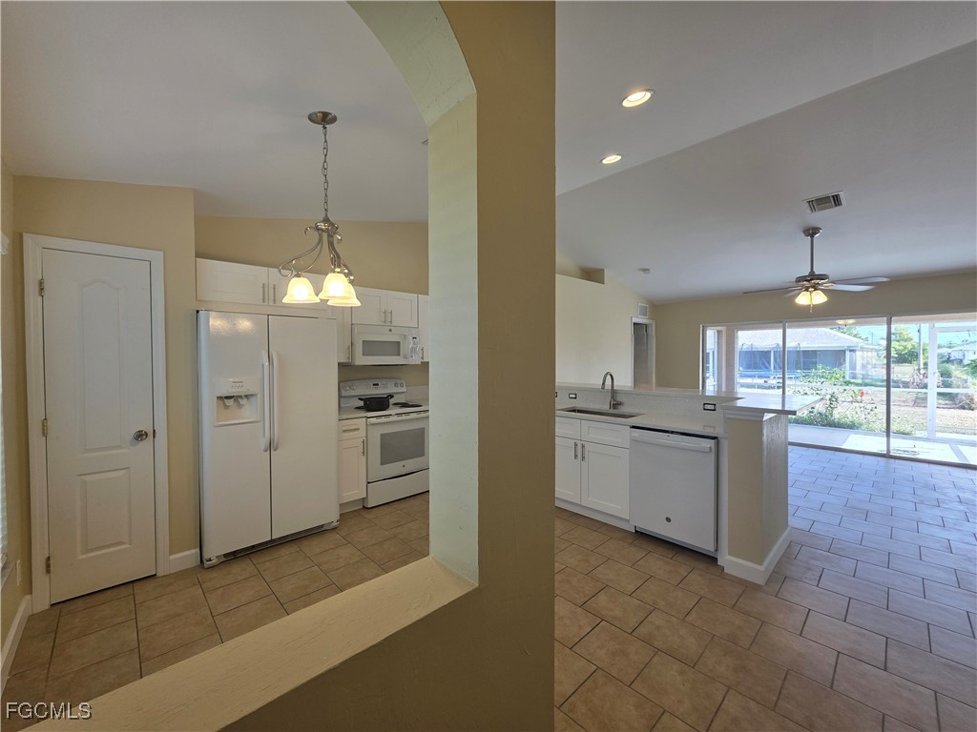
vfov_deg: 89.9
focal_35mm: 13
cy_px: 366
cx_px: 488
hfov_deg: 106.2
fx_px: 367
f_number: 1.9
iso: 40
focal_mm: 2.2
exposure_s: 1/120
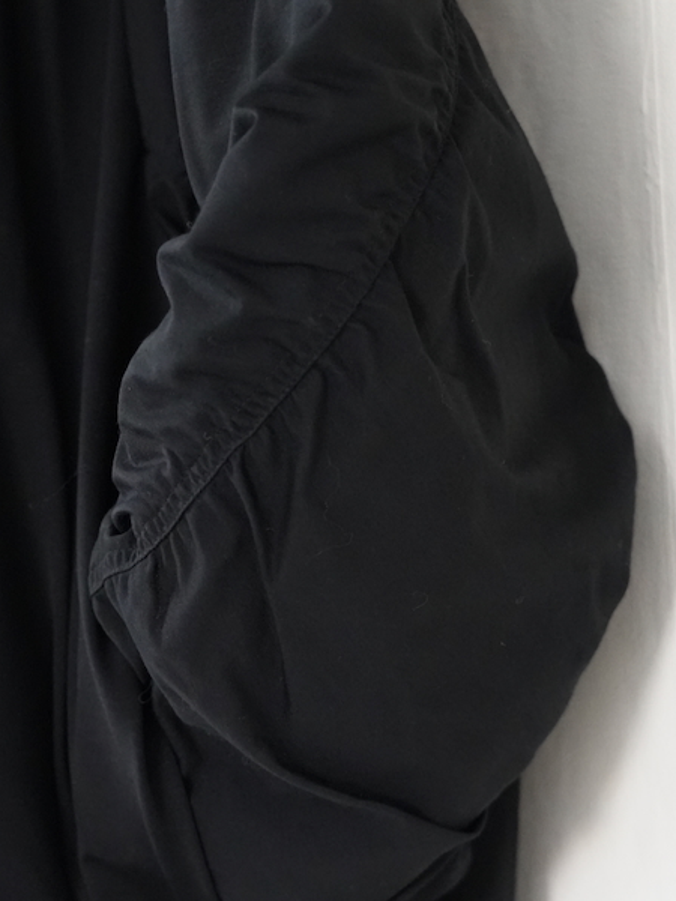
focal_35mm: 121
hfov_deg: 12.2
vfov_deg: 16.3
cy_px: 544
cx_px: 138
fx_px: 3151
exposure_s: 1/500
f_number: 4
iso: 6400
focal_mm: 59
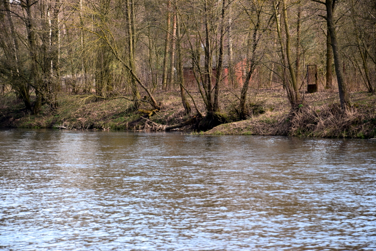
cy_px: 126
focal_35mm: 158
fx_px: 1646
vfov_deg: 8.7
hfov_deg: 13.0
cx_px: 188
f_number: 9
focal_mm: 105
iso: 400
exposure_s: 1/100
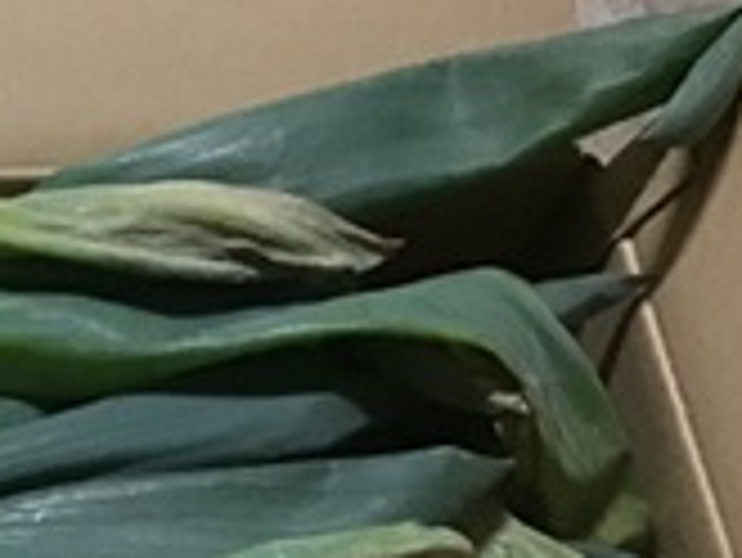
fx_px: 1931
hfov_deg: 20.3
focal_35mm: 90
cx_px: -153
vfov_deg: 16.1
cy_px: 554
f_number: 2.4
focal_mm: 3.3
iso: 640
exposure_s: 1/15
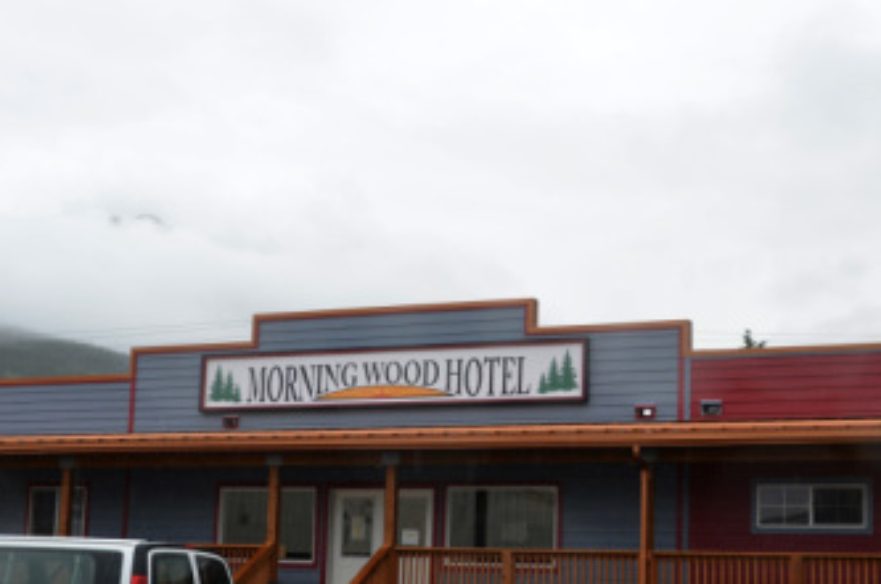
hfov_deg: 31.9
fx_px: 1539
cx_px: 458
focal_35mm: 63
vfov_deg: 21.5
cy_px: 347
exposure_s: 1/250
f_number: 8
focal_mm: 28
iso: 180
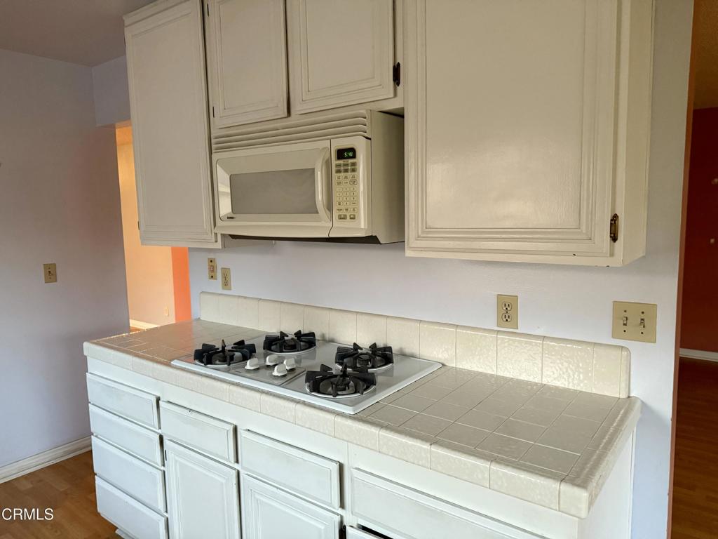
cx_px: 359
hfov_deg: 71.6
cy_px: 270
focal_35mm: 24
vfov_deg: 56.8
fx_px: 498
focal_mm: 6.76
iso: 500
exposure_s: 1/60
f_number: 1.78
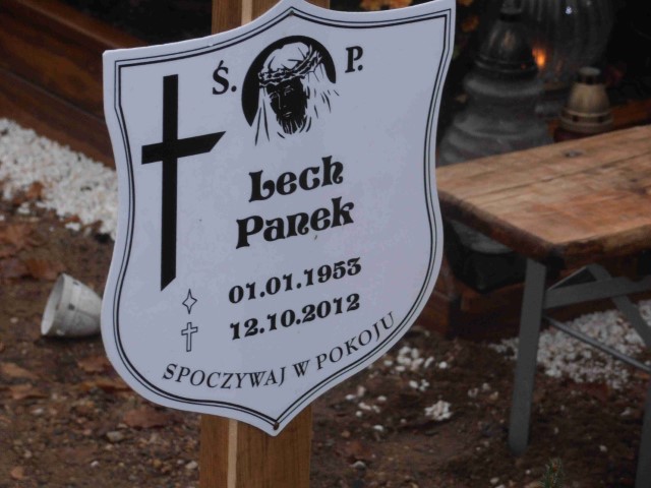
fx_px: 3122
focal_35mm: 166
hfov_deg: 11.9
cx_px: 326
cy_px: 244
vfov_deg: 8.9
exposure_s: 1/100
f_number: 5.9
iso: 125
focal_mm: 29.44
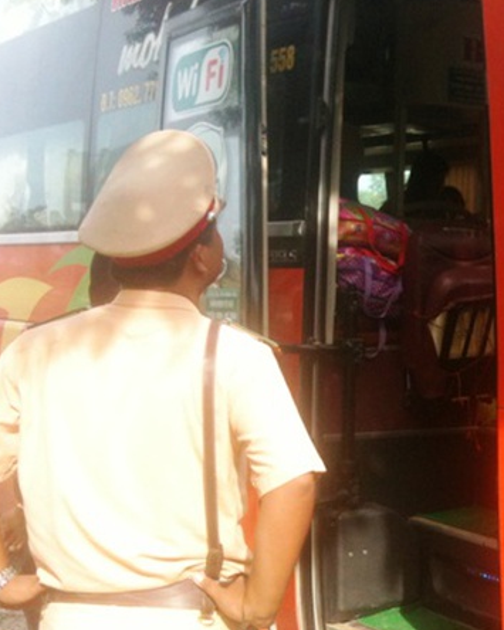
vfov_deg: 31.4
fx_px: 1119
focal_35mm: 60
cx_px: 521
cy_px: 292
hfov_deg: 24.1
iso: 64
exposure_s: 1/254
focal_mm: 3.85
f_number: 2.8
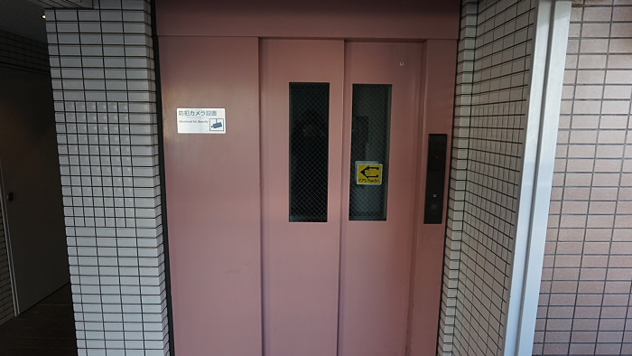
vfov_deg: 44.2
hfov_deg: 71.9
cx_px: 316
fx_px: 436
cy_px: 209
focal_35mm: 26
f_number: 4
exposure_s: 1/160
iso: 640
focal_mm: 16
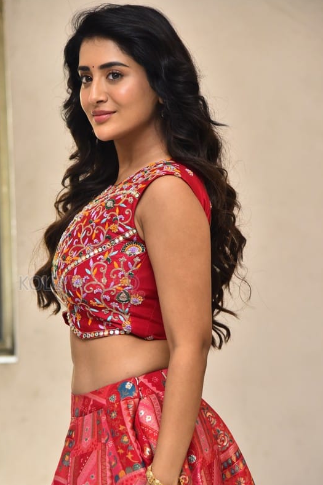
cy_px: 278
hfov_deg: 10.7
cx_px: 144
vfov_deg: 16.0
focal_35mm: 128
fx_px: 1723
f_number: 4
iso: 1250
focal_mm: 105
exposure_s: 1/125
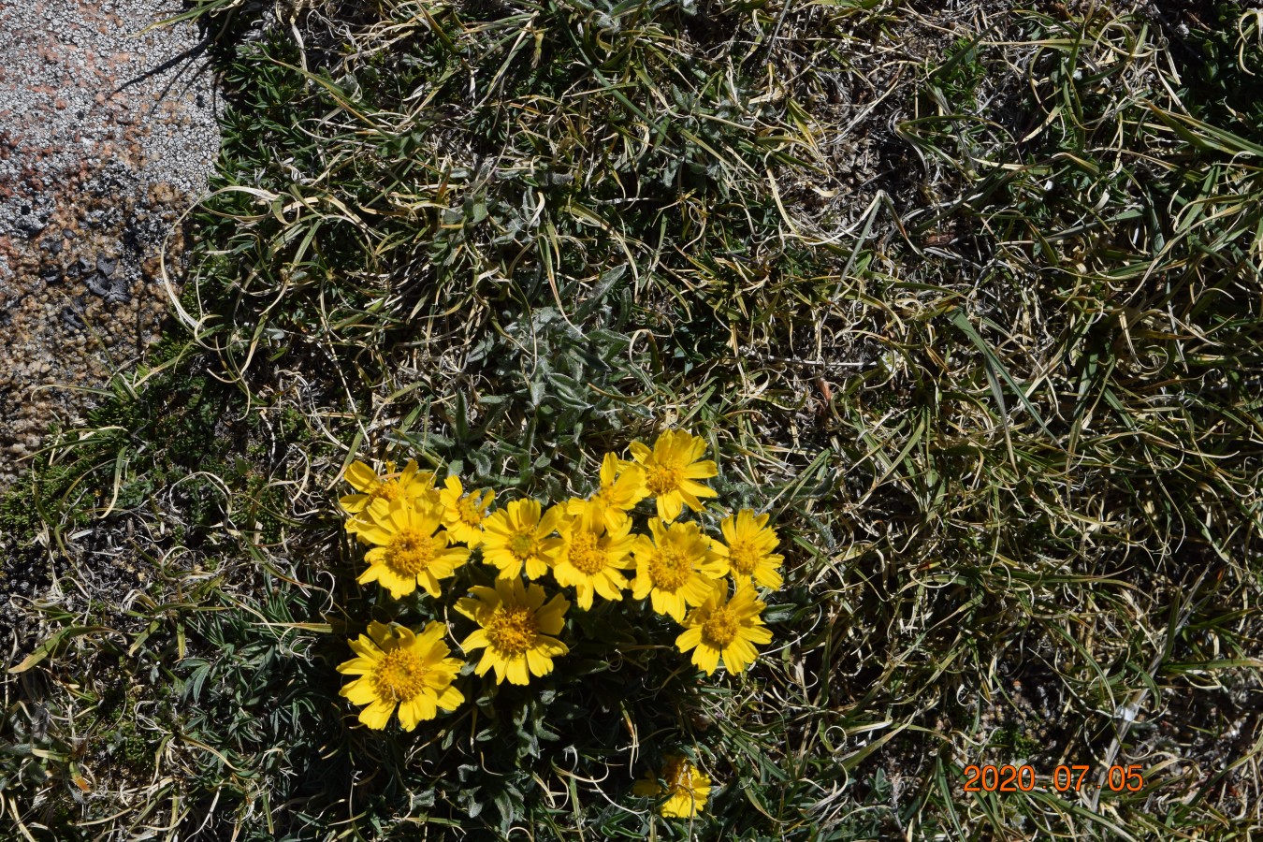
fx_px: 2894
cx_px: 632
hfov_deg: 24.6
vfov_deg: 16.6
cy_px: 421
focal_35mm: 82
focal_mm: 55
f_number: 8
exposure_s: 1/800
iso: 200
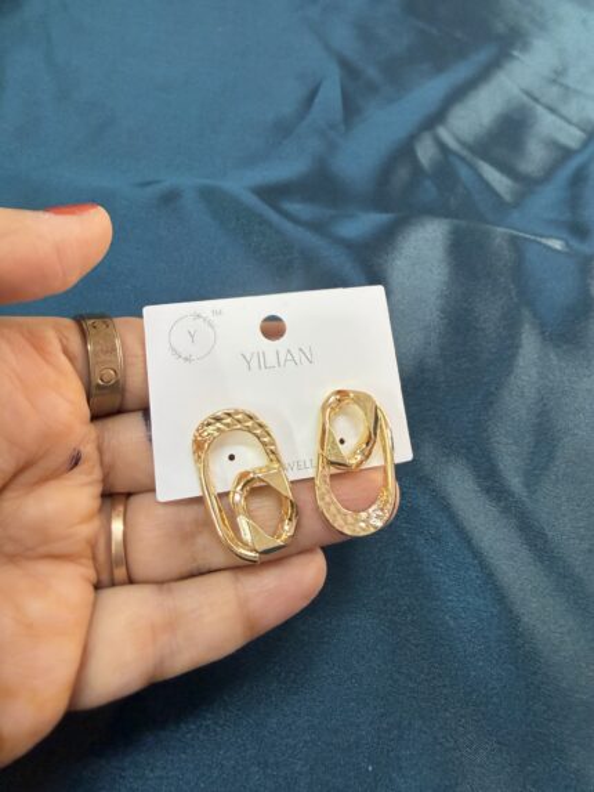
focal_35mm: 24
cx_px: 297
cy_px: 396
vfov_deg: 71.6
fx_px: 549
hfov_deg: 56.8
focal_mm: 2.22
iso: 250
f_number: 2.2
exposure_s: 1/100
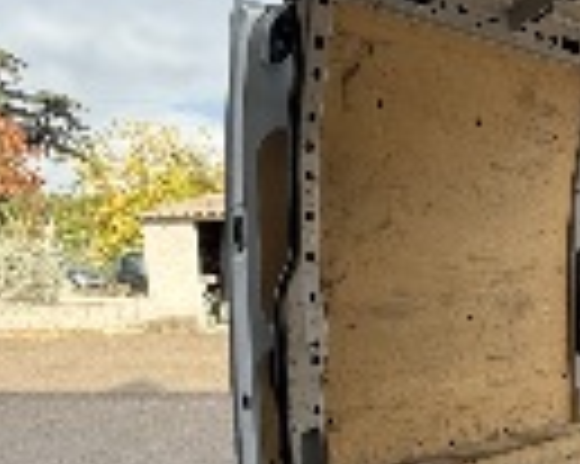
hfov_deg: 41.4
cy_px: 419
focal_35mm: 44
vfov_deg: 32.4
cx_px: 396
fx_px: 755
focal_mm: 2.22
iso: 50
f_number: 2.2
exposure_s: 1/799
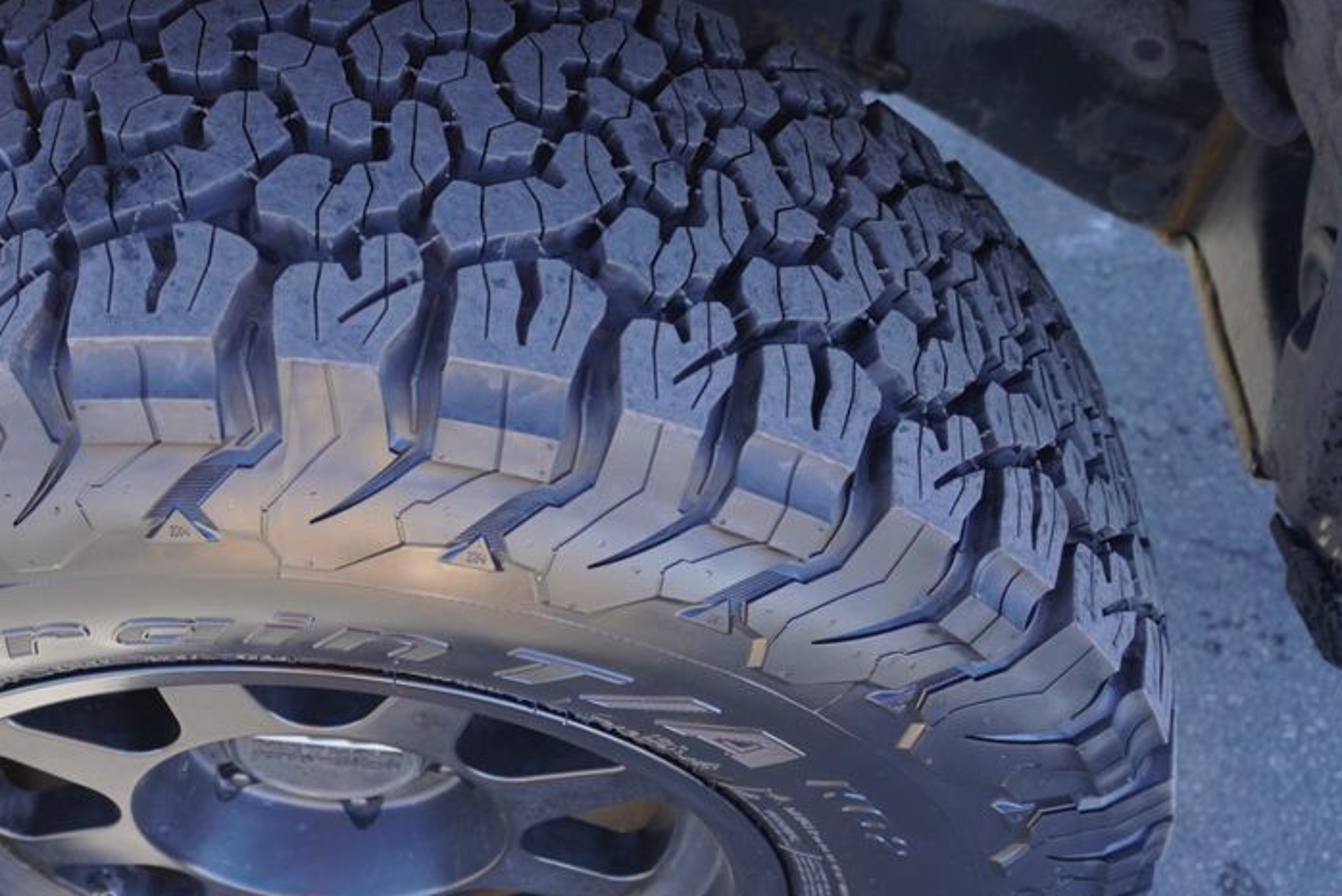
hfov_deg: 43.5
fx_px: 1641
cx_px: 396
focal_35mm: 44
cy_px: 536
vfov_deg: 30.5
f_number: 4
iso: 200
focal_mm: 20
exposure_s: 1/60
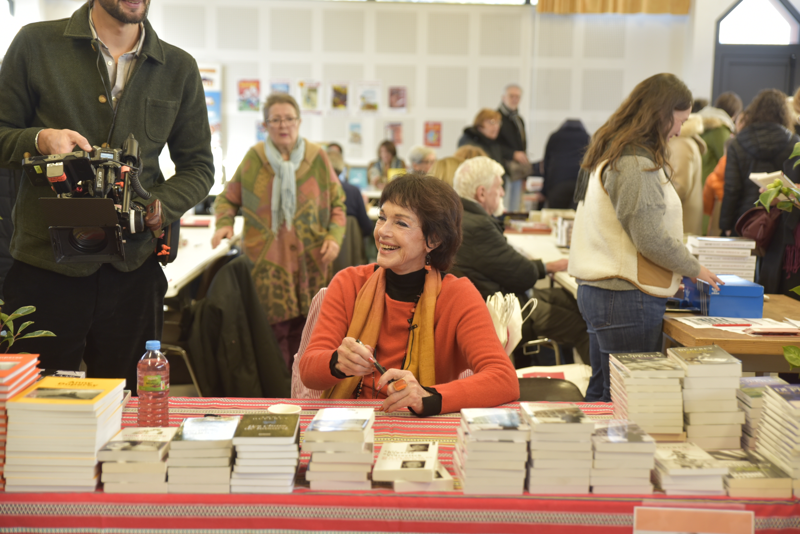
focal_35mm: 55
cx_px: 400
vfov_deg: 24.6
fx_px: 1223
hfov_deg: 36.2
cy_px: 267
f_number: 2.8
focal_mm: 55
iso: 400
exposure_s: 1/80
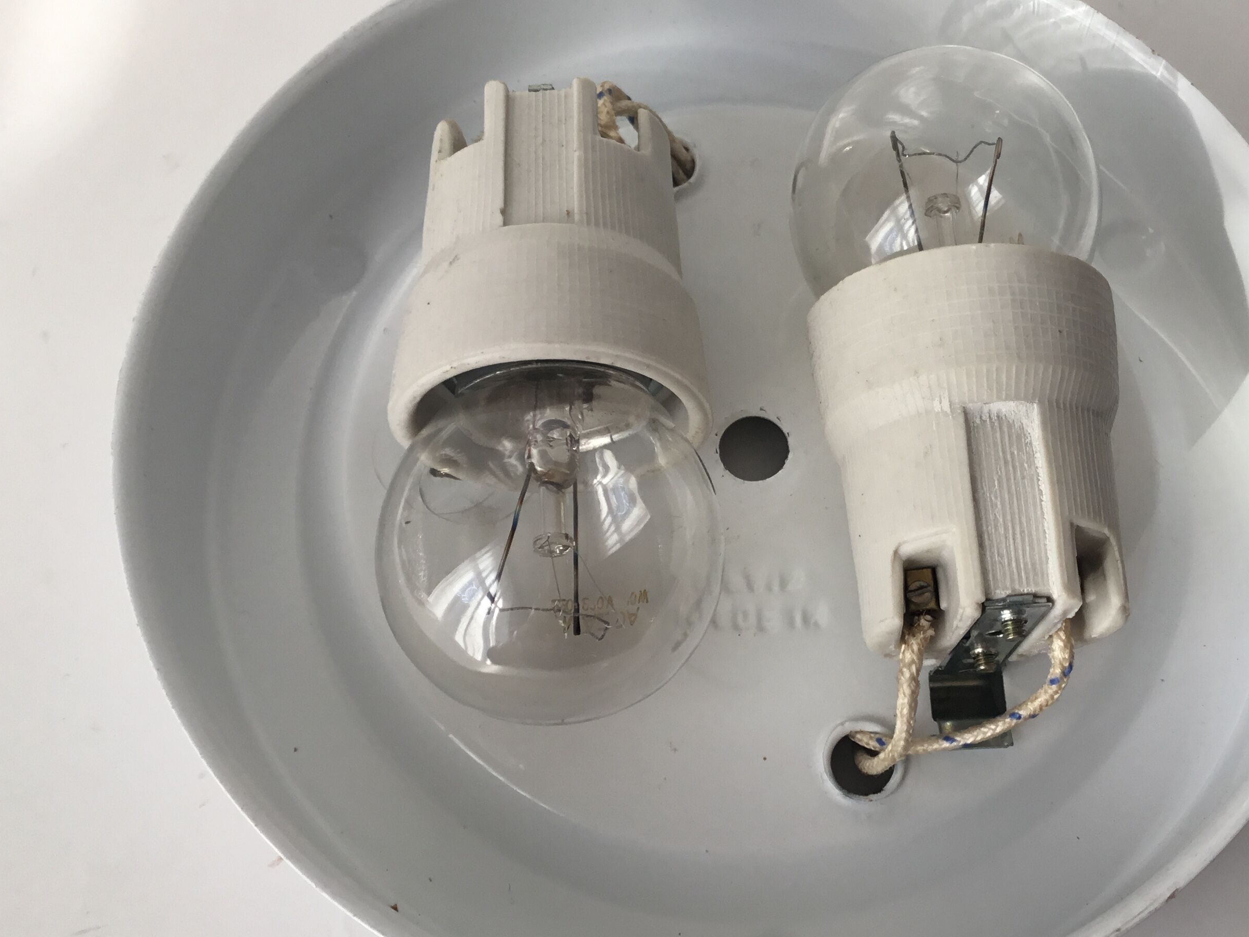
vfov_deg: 34.4
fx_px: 1516
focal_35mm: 42
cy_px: 468
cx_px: 785
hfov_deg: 44.4
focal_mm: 3.3
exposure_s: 1/100
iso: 25
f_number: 2.4
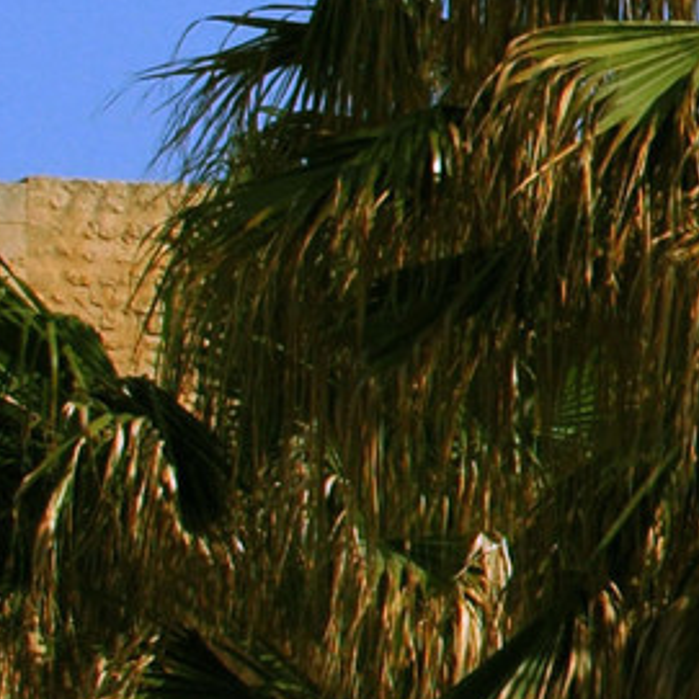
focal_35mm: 527
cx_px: 1981
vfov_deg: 3.3
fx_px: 12040
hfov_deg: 3.3
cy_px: 104
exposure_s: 1/400
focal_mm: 70
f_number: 10
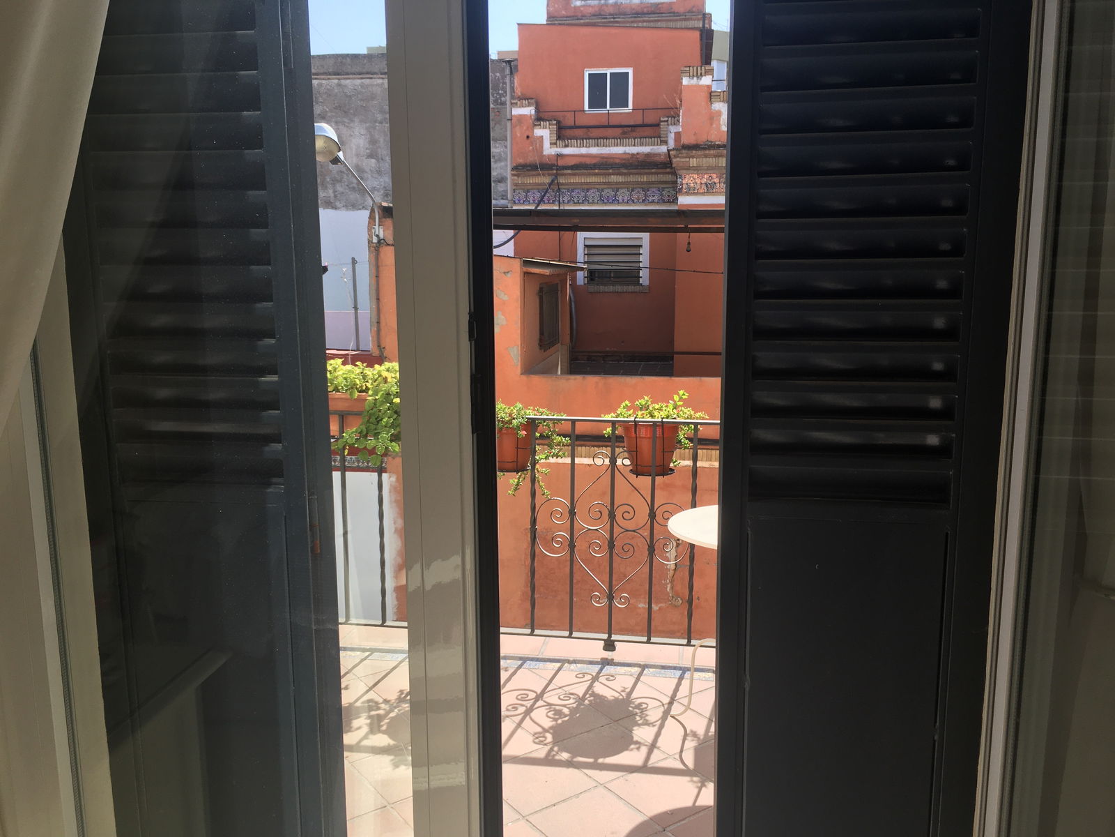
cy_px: 418
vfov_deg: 48.2
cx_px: 558
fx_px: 934
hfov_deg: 61.7
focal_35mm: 29
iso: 25
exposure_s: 1/641
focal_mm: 4.15
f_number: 2.2
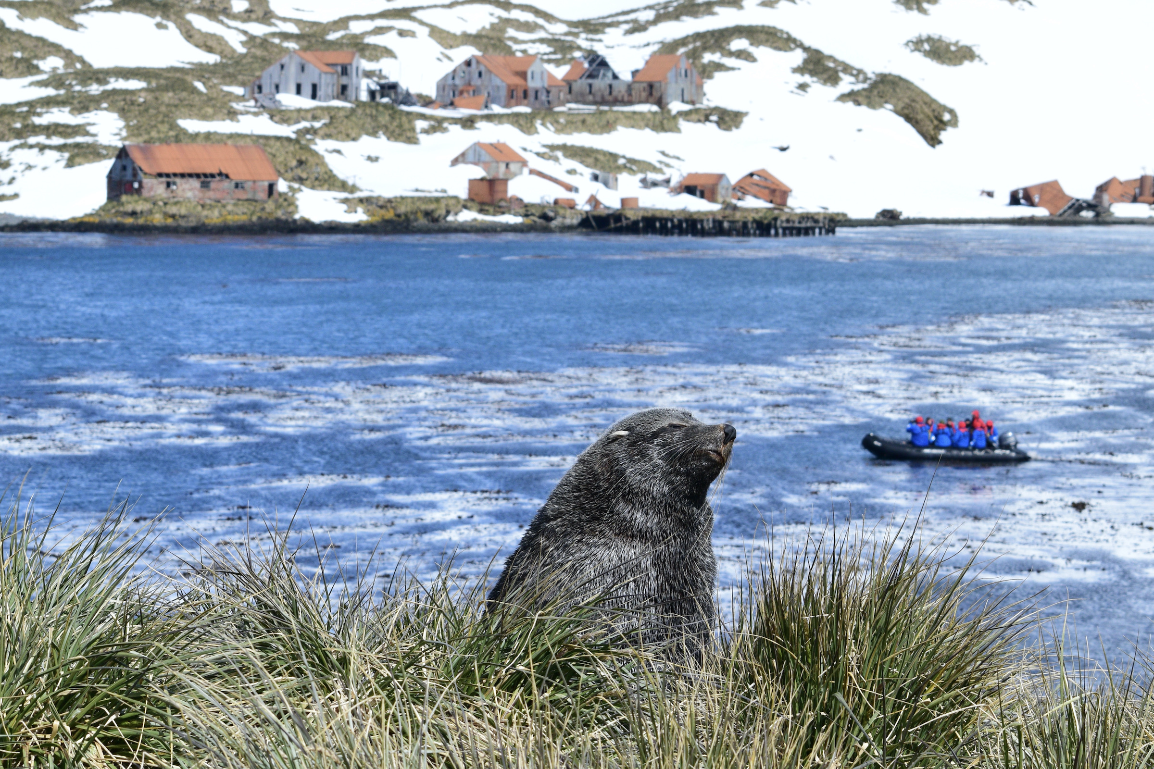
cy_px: 384
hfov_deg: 19.5
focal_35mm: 105
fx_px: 3366
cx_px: 577
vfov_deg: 13.0
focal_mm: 70
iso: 400
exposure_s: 1/320
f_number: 9
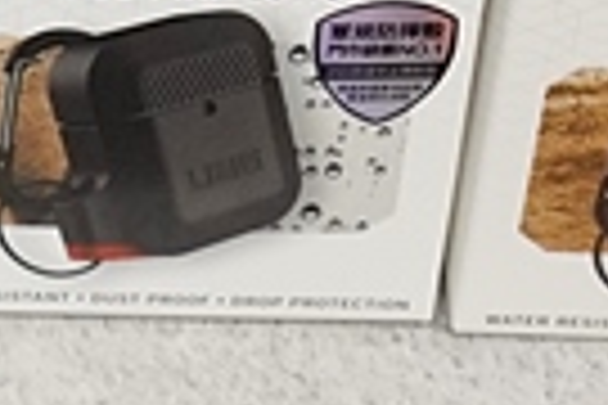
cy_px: 234
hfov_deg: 8.3
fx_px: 4053
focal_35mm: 240
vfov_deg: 5.7
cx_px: -419
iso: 2500
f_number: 7.1
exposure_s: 1/125
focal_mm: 30
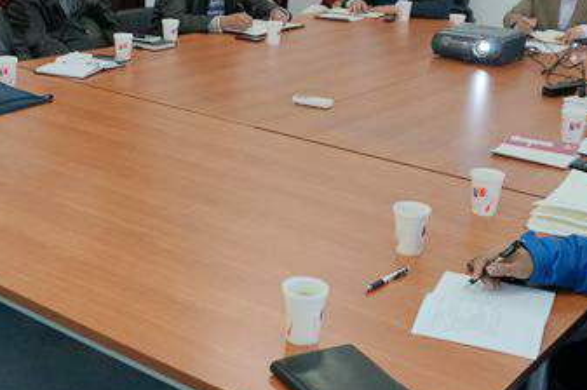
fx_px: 928
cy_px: 150
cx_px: 223
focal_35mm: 57
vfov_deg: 23.7
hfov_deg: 34.9
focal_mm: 16
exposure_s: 1/160
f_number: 4
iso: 1600
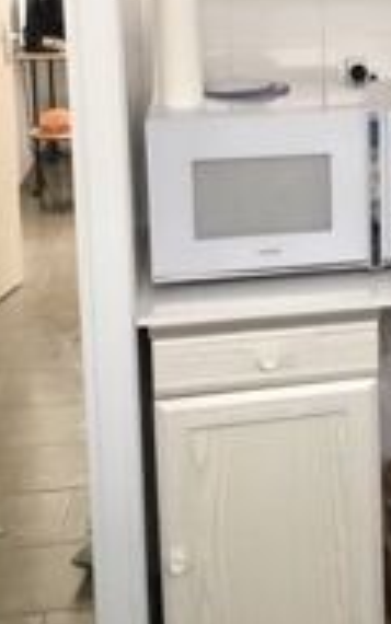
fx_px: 1175
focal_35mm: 69
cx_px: 496
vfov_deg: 28.9
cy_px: 97
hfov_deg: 17.8
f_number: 2.2
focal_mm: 4.15
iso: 50
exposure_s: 1/33
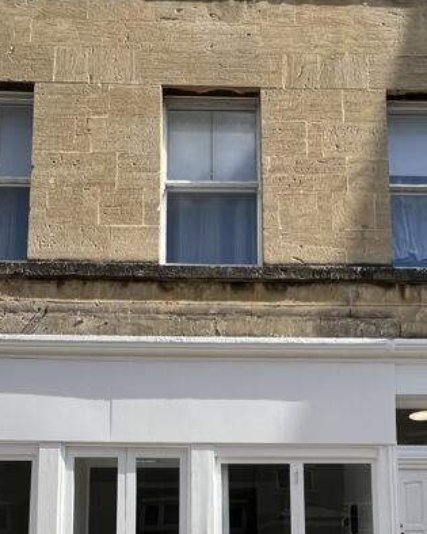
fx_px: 522
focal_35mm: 33
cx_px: 232
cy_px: 506
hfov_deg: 44.5
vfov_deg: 47.2
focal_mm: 1.57
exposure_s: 1/1575
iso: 32
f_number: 1.8
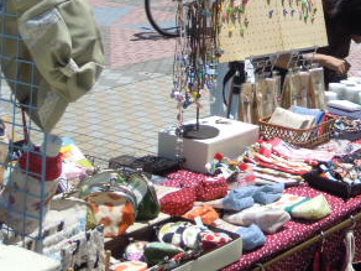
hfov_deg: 21.2
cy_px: -16
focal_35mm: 90
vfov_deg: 16.0
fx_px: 939
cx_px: 333
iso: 100
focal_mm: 7.3
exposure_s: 1/200
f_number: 9.1
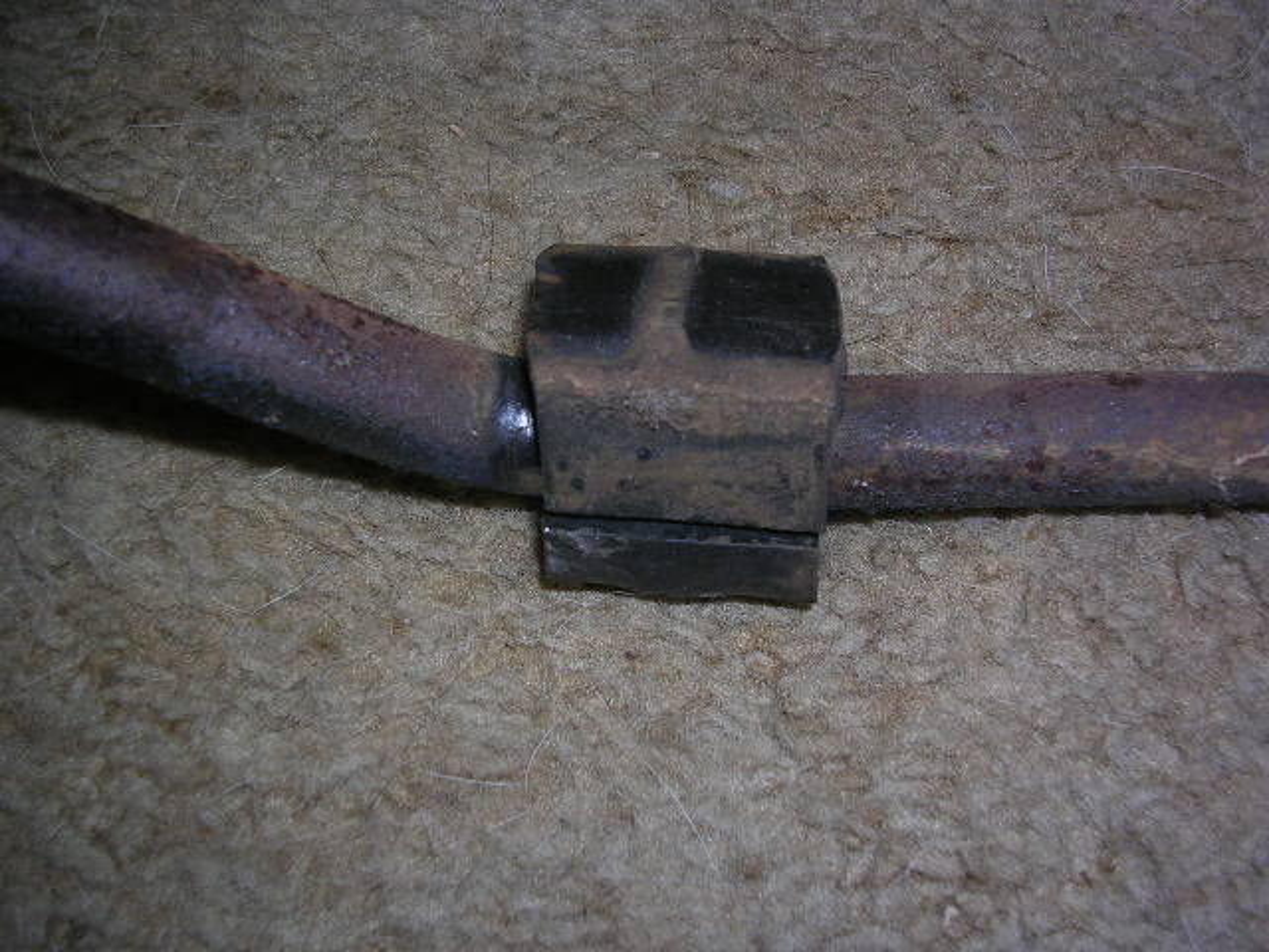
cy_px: 476
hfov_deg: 49.0
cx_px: 634
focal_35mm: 38
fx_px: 1393
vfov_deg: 37.7
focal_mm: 5.8
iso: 50
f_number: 2.8
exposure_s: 1/60.1
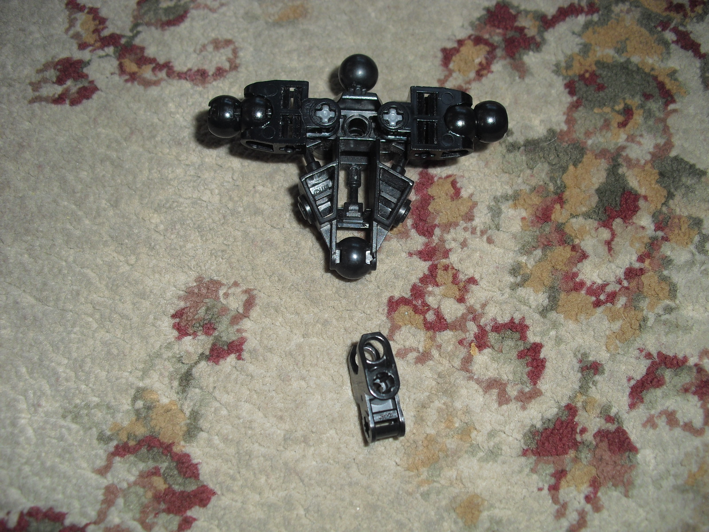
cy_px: 266
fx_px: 737
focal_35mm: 36
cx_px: 354
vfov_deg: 39.7
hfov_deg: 51.4
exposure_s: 1/60
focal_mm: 6.3
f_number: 3.1
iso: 100
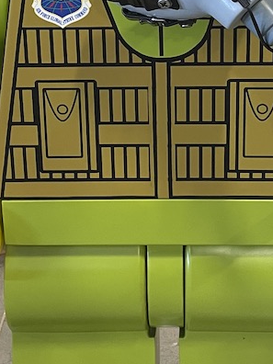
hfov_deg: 17.5
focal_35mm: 84
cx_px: 173
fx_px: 883
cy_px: 25
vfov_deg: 22.6
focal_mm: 4.2
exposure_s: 1/60
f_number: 1.6
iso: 125
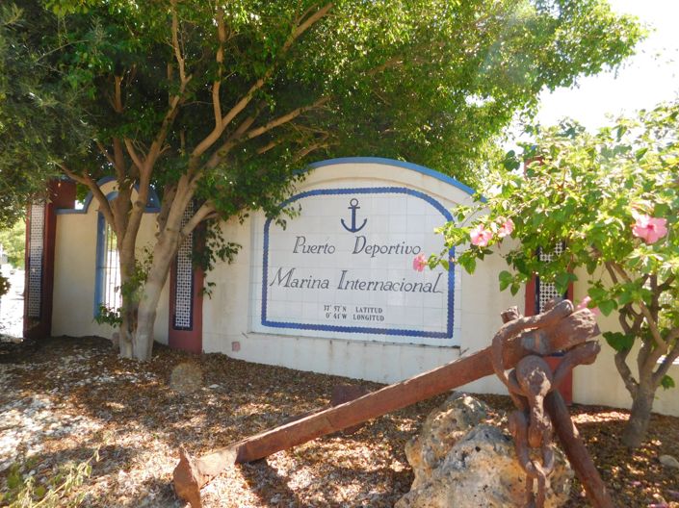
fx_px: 451
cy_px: 254
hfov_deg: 74.0
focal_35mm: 23
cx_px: 340
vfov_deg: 58.8
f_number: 3
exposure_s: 1/400
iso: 125
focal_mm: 4
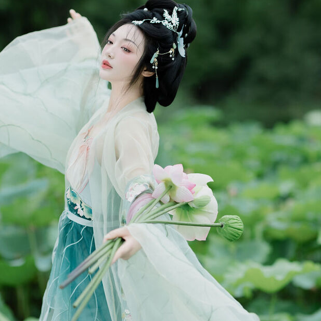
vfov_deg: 14.2
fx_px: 1290
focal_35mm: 123
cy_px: 177
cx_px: 189
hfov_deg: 14.2
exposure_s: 1/640
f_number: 2
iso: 100
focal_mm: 85
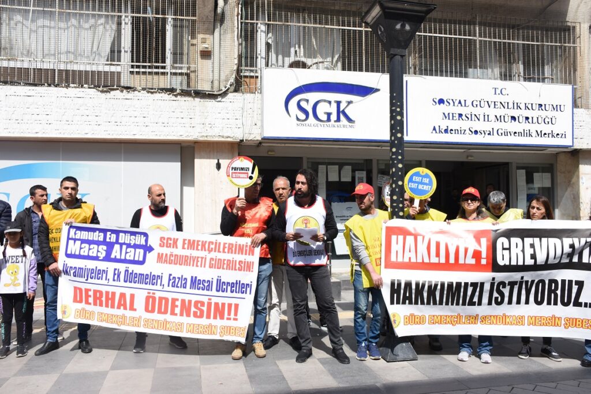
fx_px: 542
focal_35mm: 33
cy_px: 197
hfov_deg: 57.2
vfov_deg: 40.0
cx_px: 296
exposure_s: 1/320
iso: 125
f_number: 7.1
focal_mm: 22
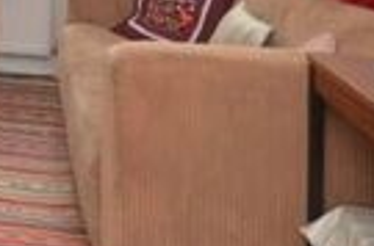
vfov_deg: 14.7
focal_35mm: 78
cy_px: -227
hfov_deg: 22.3
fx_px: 808
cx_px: -158
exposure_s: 1/60
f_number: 4
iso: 200
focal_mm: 10
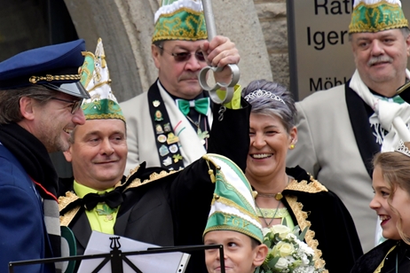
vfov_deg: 4.7
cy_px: 117
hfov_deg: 7.1
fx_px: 3314
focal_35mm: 291
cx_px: 193
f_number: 8
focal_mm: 140
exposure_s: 1/250
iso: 2000
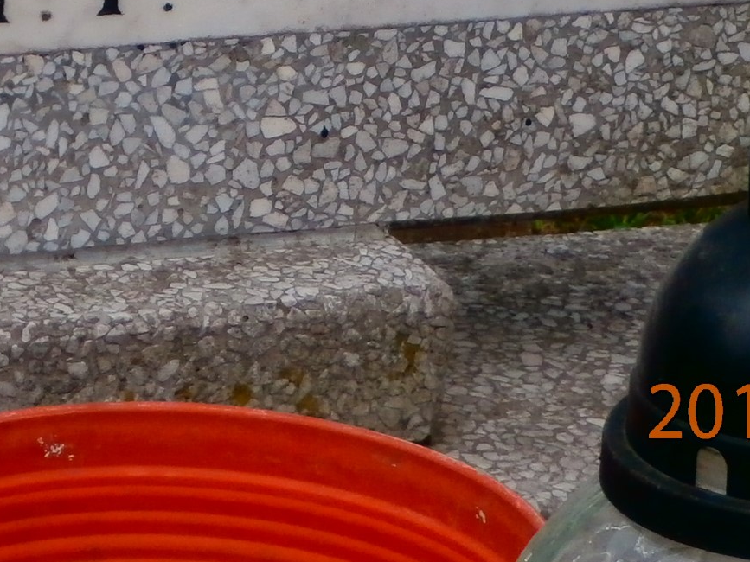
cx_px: -97
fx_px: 6434
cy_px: -356
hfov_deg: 6.6
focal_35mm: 297
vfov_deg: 5.0
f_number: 5
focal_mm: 15.16
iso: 100
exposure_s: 1/250
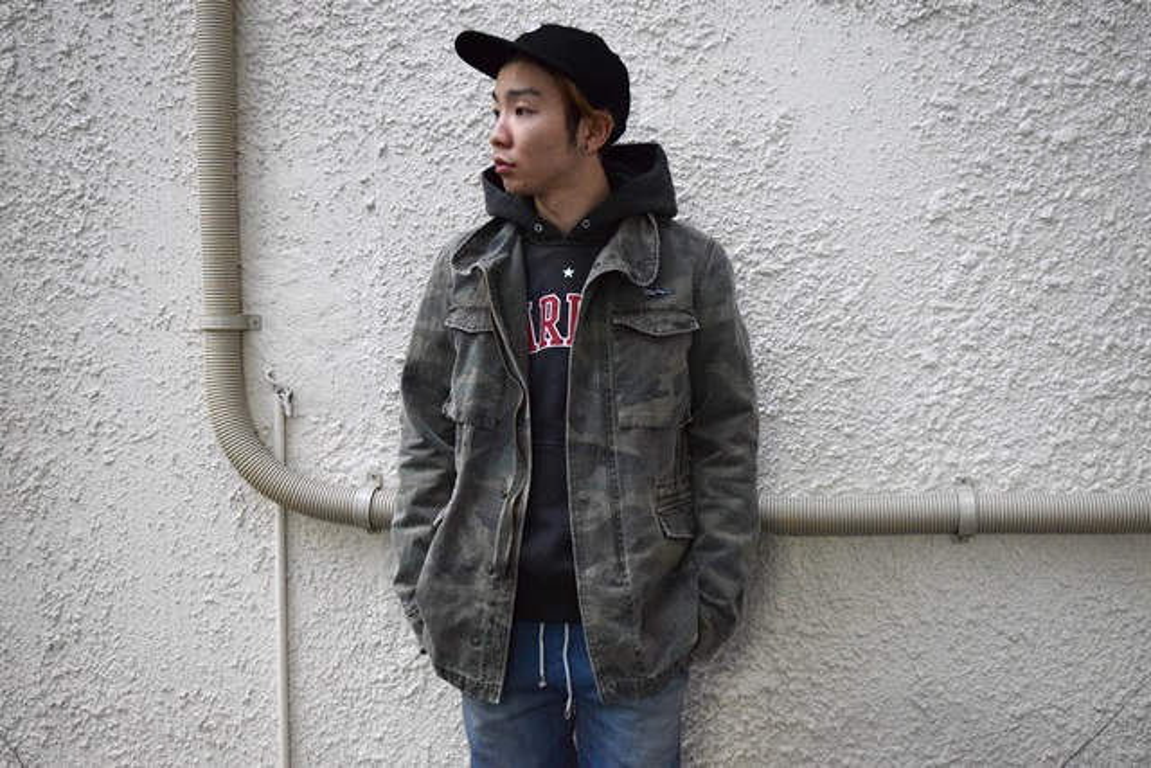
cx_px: 576
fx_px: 1439
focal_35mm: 45
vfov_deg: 29.9
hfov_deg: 43.6
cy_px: 384
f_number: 4.2
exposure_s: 1/125
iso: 3200
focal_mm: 30
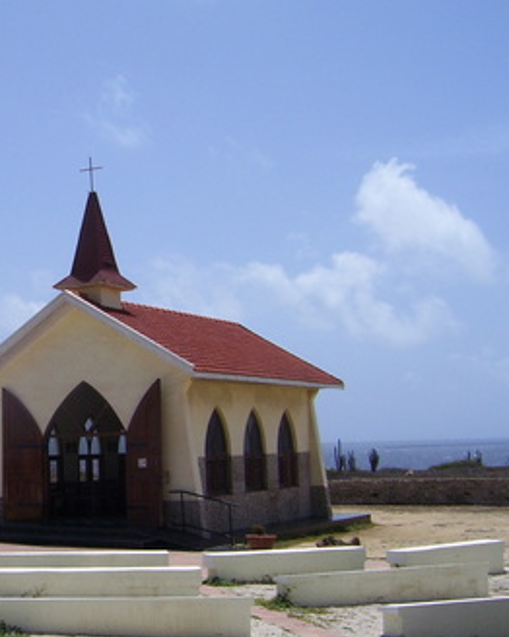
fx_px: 1018
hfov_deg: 26.7
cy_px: 313
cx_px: 11
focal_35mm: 54
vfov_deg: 34.8
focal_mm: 5.6
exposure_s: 1/1500
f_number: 4.8
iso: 80
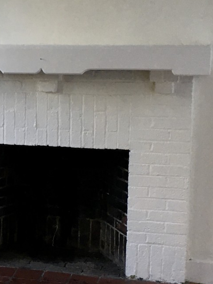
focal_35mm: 92
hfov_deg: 15.4
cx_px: -48
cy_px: 153
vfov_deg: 21.3
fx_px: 755
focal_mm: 4.15
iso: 64
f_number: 2.2
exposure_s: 1/30
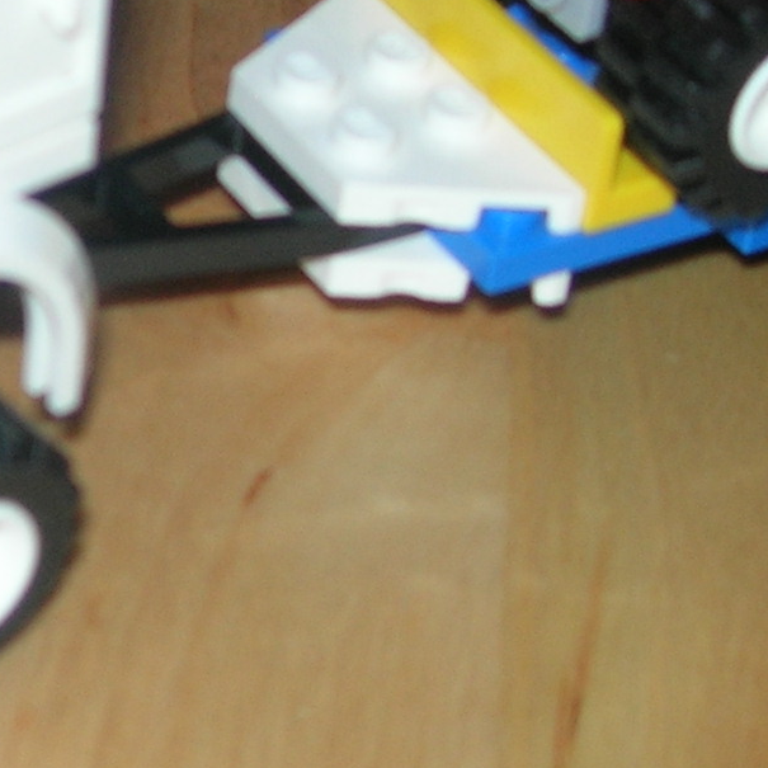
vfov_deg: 12.1
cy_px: 260
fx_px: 3615
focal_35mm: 144
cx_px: -34
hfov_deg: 12.0
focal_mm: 7.8
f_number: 2.8
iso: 64
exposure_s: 1/60.1
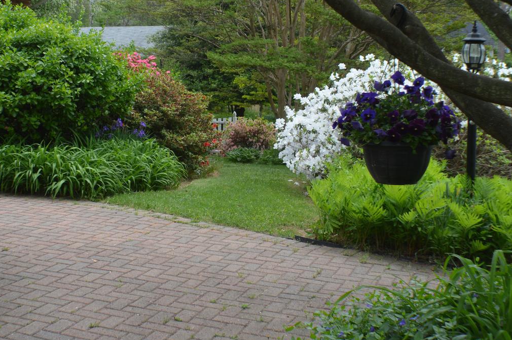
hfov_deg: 27.6
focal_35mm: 73
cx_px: 174
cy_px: 130
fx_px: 1037
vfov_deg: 18.6
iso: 100
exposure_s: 1/125
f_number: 5.6
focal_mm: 24
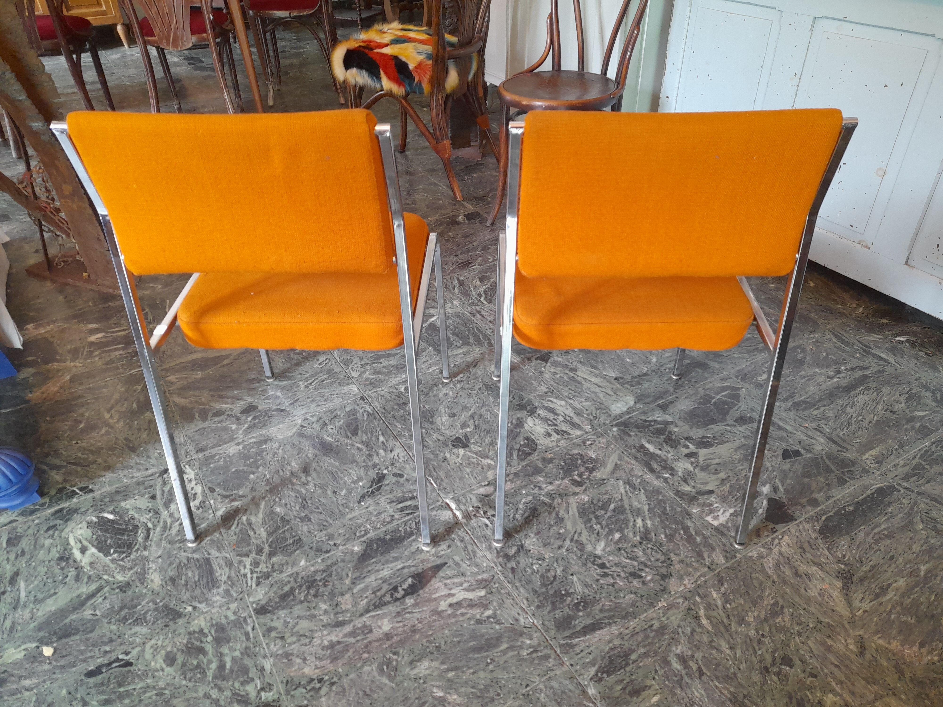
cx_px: 472
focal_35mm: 25
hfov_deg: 69.4
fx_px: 681
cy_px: 354
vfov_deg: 54.9
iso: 250
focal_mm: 4.6
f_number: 2
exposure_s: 1/50
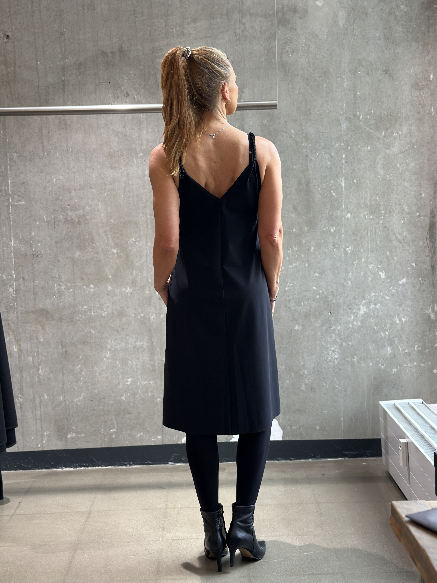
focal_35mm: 48
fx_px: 808
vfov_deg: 39.7
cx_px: 218
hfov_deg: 30.3
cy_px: 292
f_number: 1.78
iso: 160
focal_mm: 6.86
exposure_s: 1/100
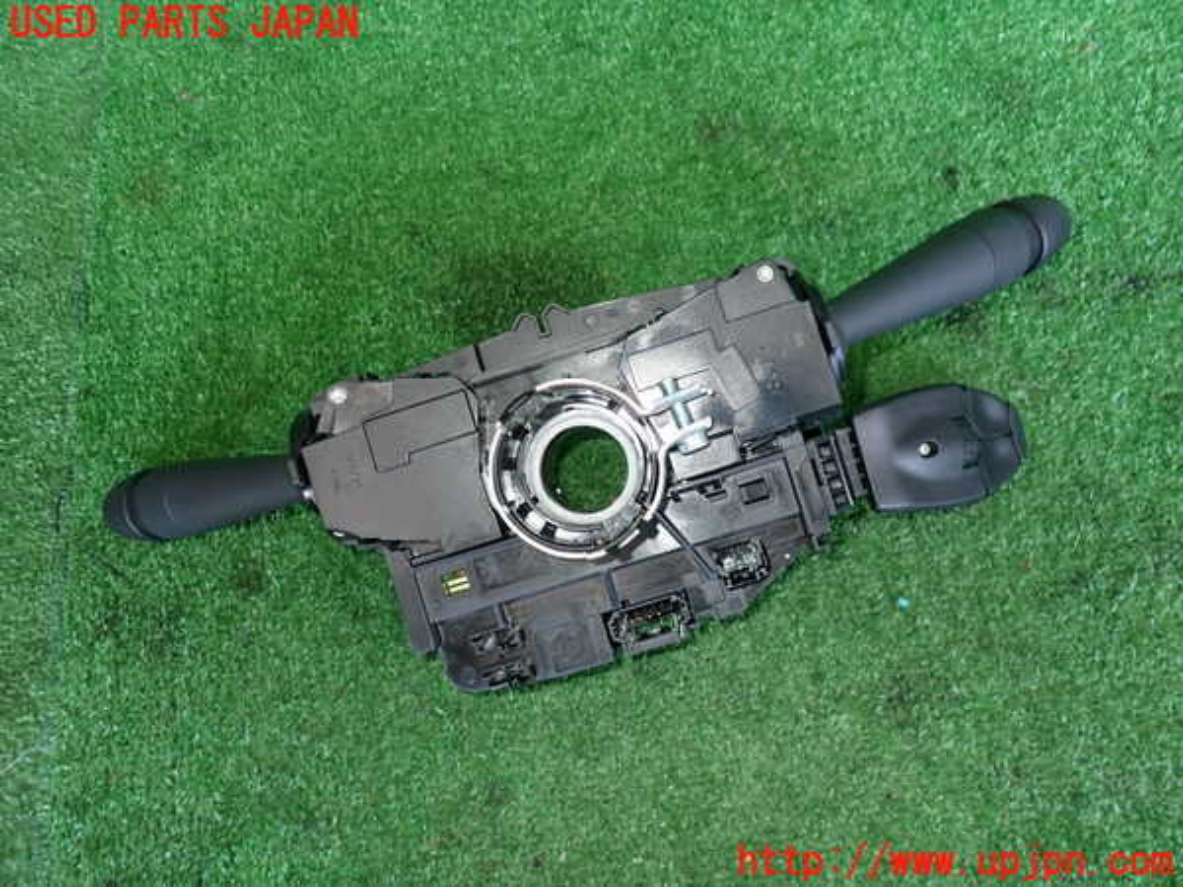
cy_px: 444
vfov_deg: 46.8
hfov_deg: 60.0
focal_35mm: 30
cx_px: 592
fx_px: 1025
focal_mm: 5.4
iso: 200
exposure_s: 1/30
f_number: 2.3
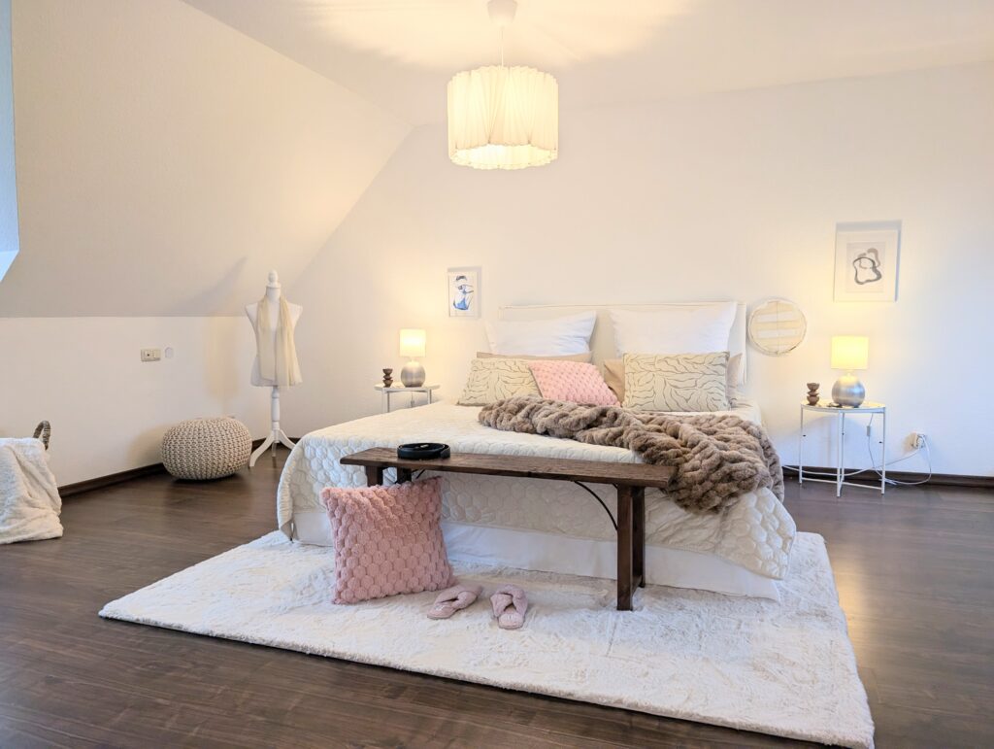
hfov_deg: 71.5
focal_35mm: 24
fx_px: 690
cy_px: 374
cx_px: 497
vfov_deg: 56.9
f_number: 1.68
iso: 28
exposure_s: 1/44.7
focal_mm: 6.9
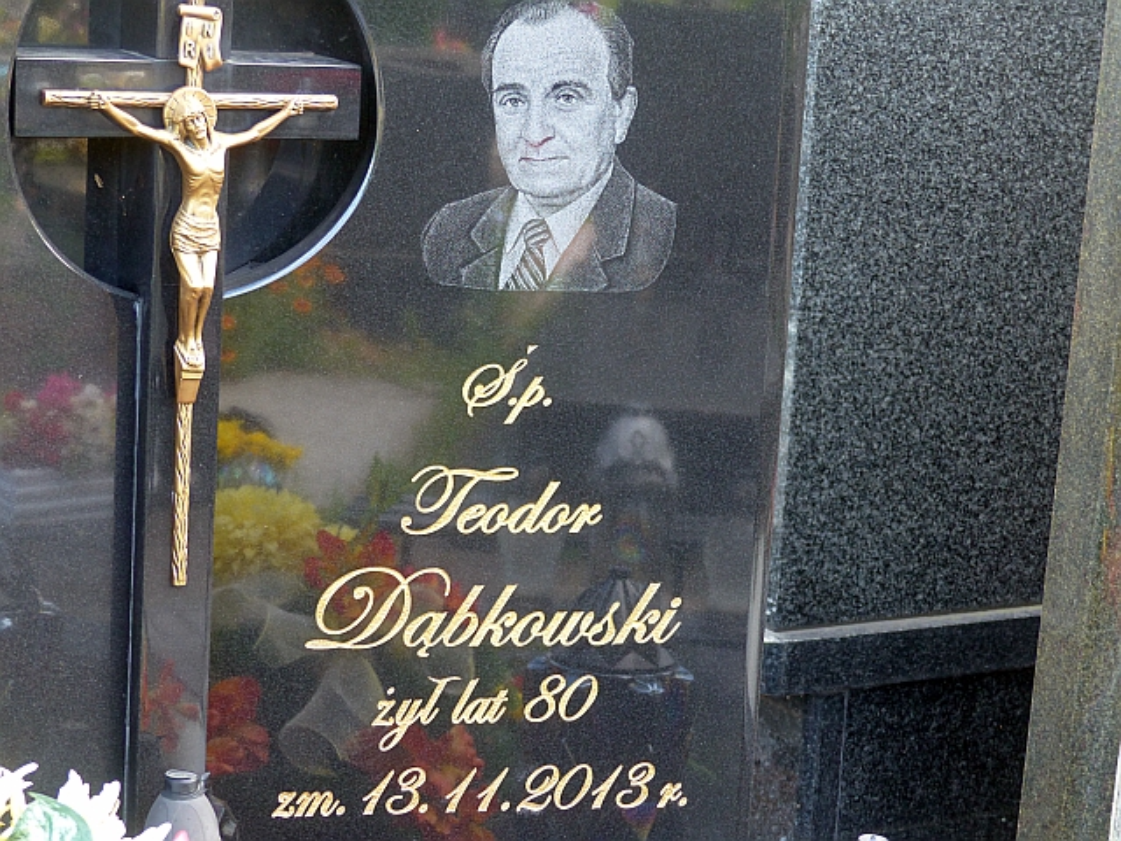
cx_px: 560
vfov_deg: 19.6
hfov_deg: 26.0
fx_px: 2429
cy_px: 420
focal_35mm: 75
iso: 100
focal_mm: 13.5
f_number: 2.8
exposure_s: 1/60
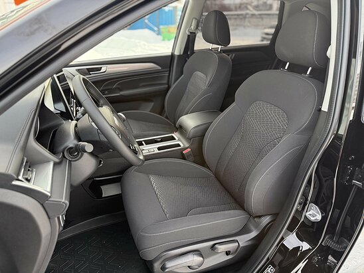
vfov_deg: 56.8
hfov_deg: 71.6
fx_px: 252
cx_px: 182
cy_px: 136
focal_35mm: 24
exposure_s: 1/227
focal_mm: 6.76
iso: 200
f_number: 1.78
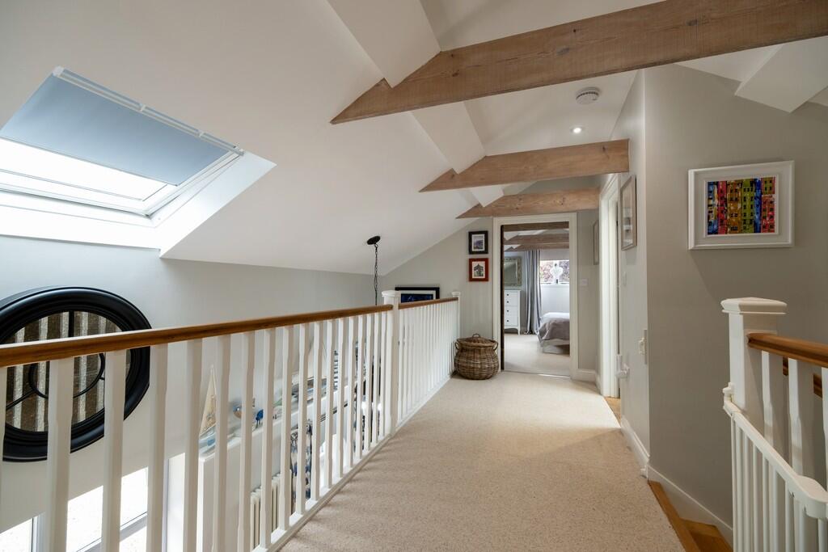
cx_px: 414
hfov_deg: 100.4
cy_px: 276
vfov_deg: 77.3
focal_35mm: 15
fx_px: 345
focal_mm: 10.1
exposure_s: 1/10
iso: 160
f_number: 7.1
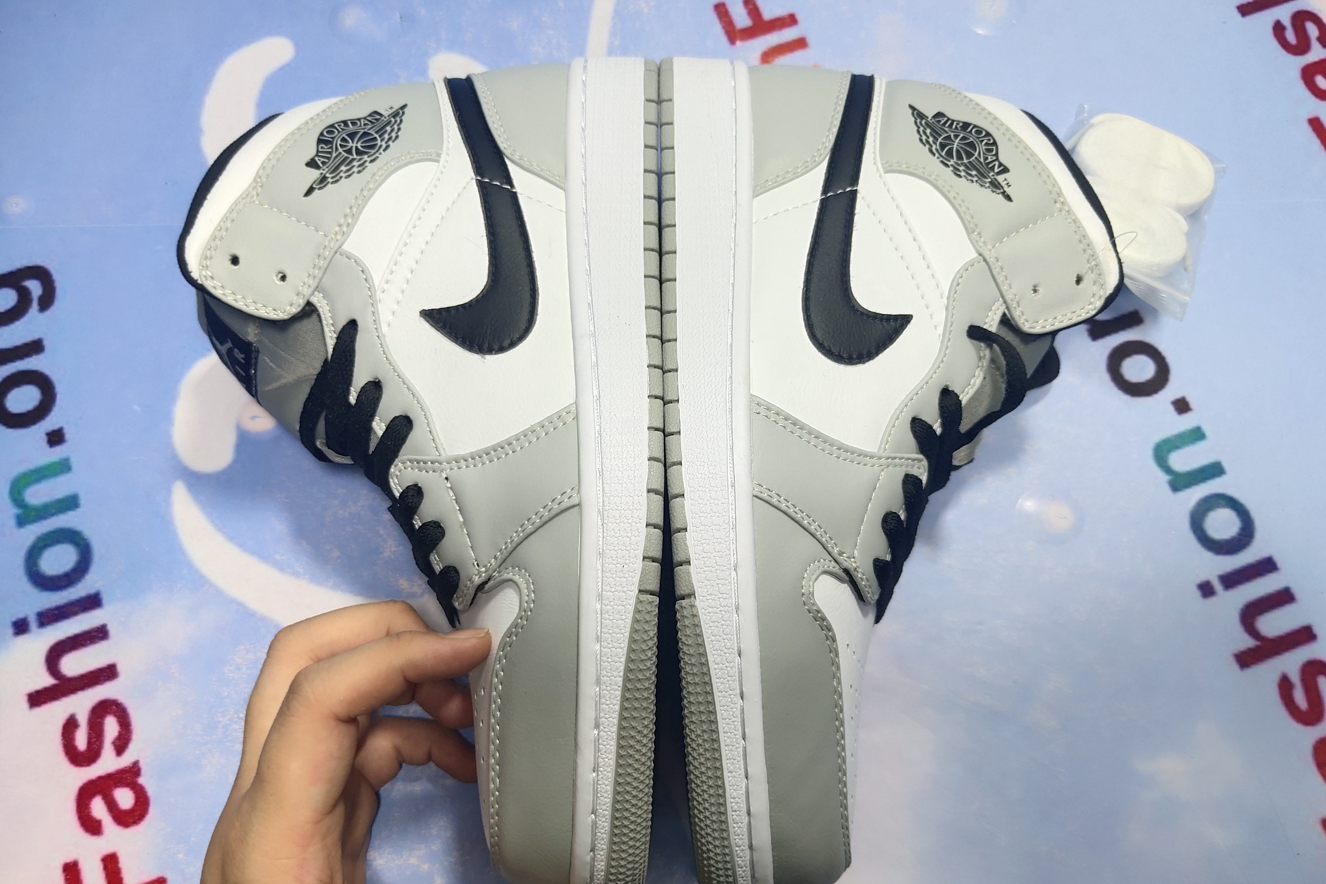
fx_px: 1179
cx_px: 676
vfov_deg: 41.1
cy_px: 483
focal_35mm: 32
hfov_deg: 58.7
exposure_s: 1/1880
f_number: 1.79
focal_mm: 4.35
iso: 50
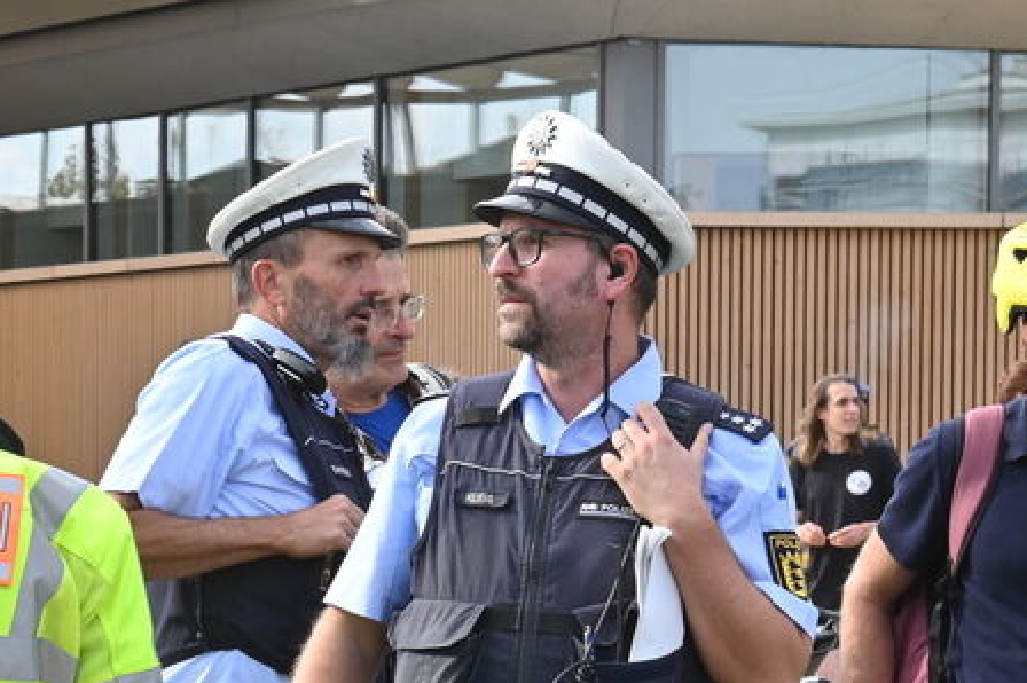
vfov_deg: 8.2
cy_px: 748
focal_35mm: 166
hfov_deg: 12.3
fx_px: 4732
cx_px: 195
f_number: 10
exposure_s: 1/160
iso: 400
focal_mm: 62
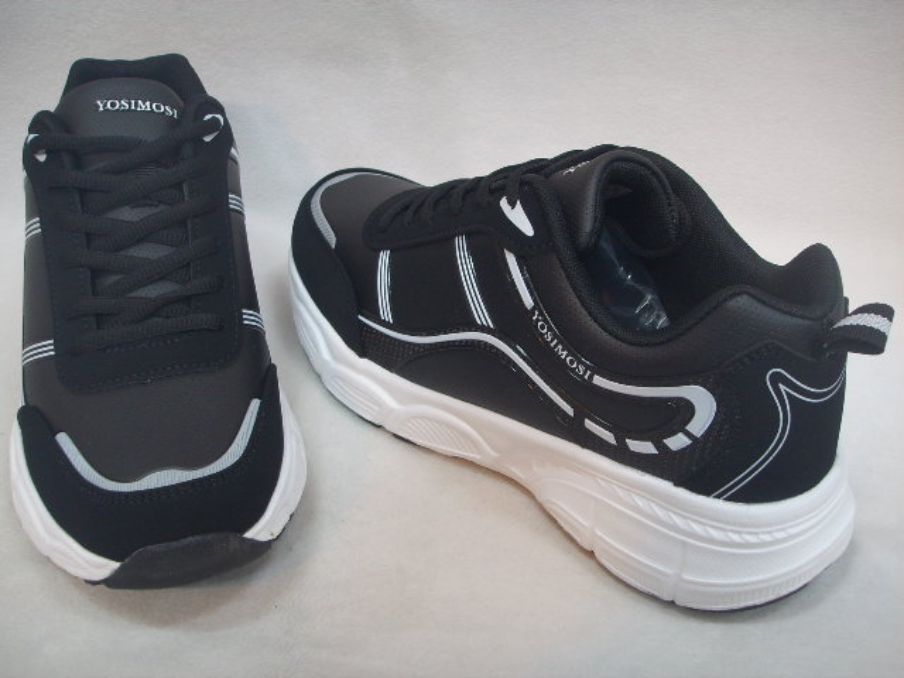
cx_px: 452
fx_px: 1018
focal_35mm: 39
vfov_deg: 36.8
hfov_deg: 47.9
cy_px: 339
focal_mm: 6.6
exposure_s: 1/8
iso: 63
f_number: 3.5
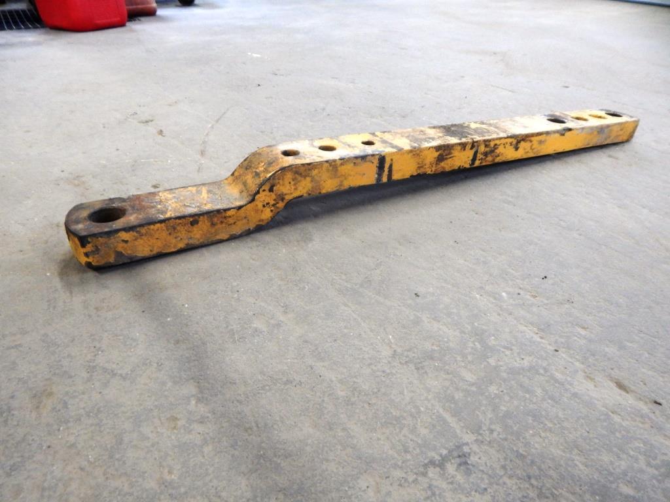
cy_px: 251
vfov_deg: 61.1
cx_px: 335
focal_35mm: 22
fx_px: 426
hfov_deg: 76.4
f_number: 3
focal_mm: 4
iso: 400
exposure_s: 1/25
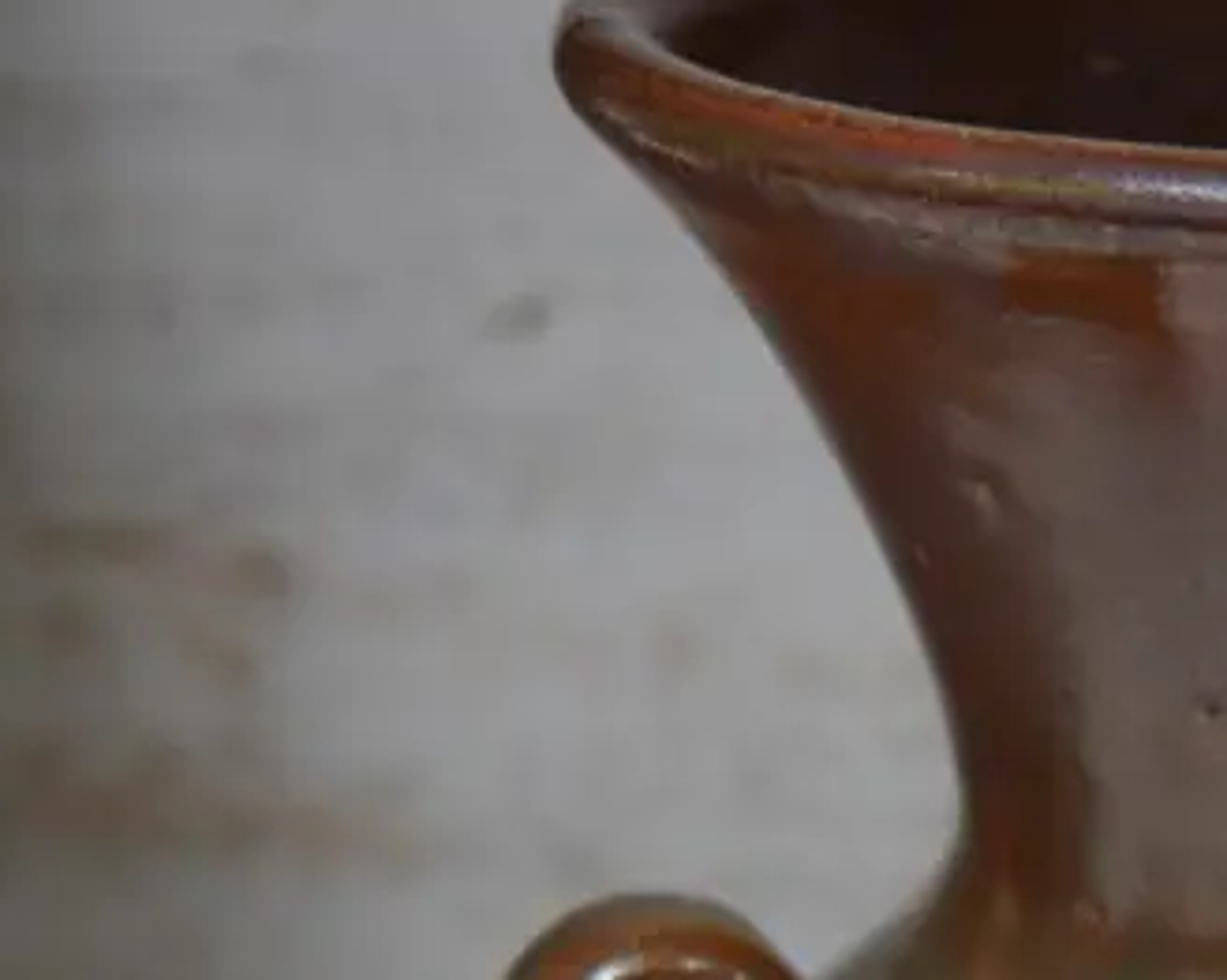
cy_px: 1399
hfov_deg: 15.4
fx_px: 4428
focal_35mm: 122
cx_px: 1349
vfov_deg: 12.1
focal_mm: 20
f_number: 4.5
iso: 500
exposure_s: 1/60
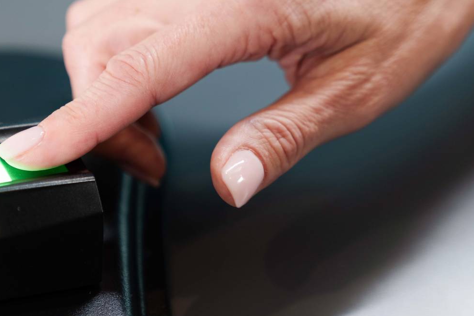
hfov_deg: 17.8
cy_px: 136
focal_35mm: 115
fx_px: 1514
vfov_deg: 11.9
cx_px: 200
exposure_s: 1/125
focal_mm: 70
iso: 250
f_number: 2.8
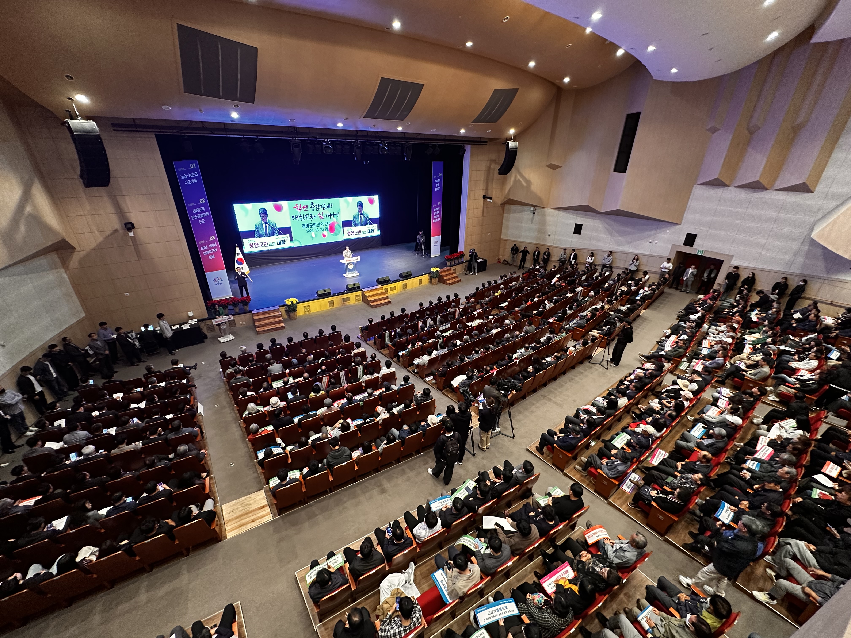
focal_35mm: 14
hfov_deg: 102.1
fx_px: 344
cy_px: 319
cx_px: 426
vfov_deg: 85.7
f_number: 2.2
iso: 320
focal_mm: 2.22
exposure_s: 1/60
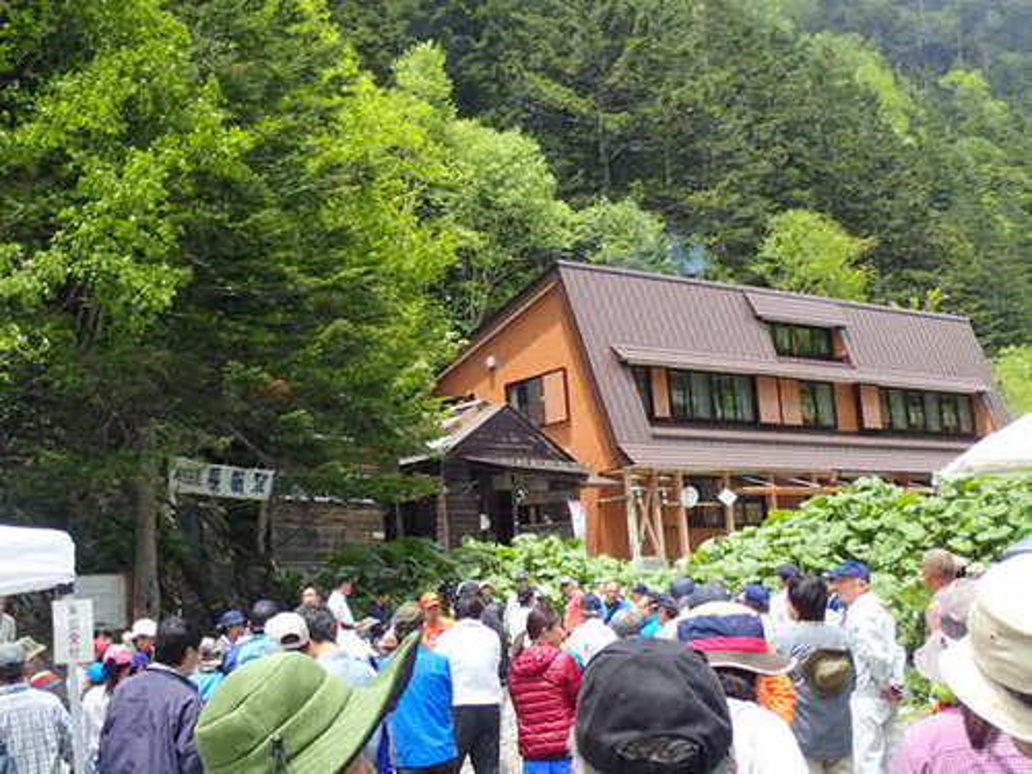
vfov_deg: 29.7
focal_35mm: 49
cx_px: 516
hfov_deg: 38.9
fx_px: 1461
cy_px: 387
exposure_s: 1/250
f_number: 4.5
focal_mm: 8.99
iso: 100
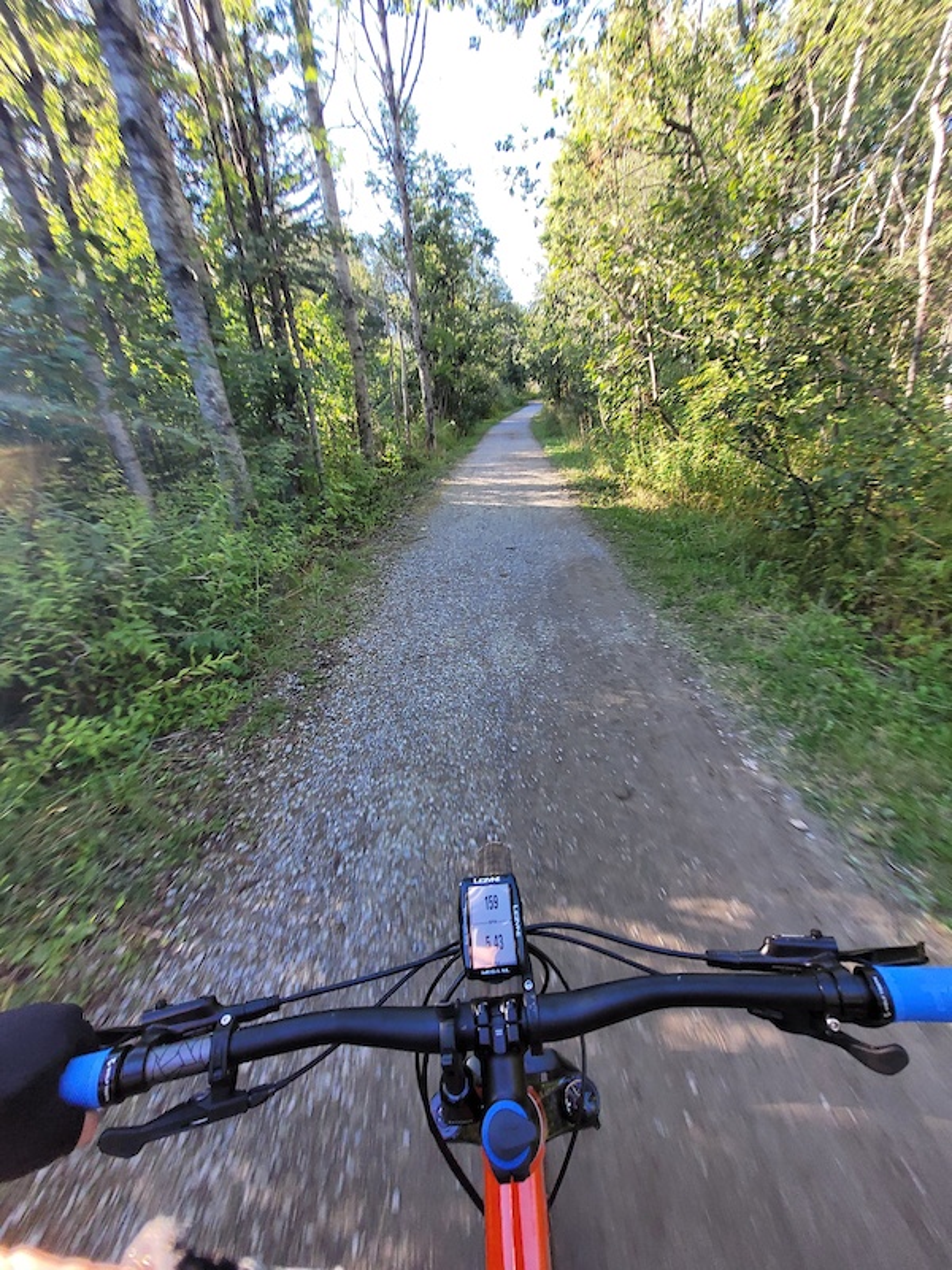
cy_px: 635
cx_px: 476
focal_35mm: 13
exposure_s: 1/120
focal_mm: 1.74
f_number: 2.2
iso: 64
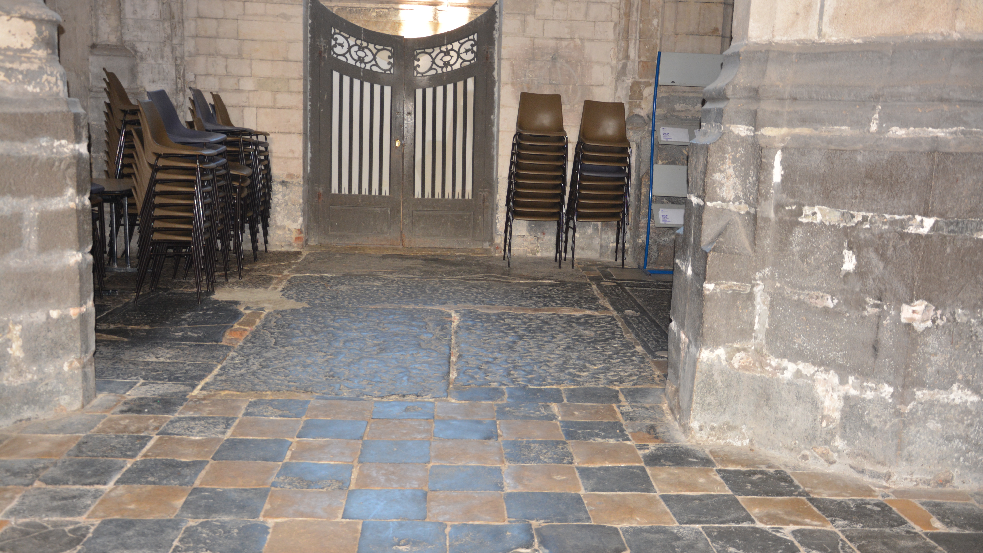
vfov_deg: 30.0
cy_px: 295
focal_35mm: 40
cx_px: 489
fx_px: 1030
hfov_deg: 51.0
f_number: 4
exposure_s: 1/60
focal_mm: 25
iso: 500
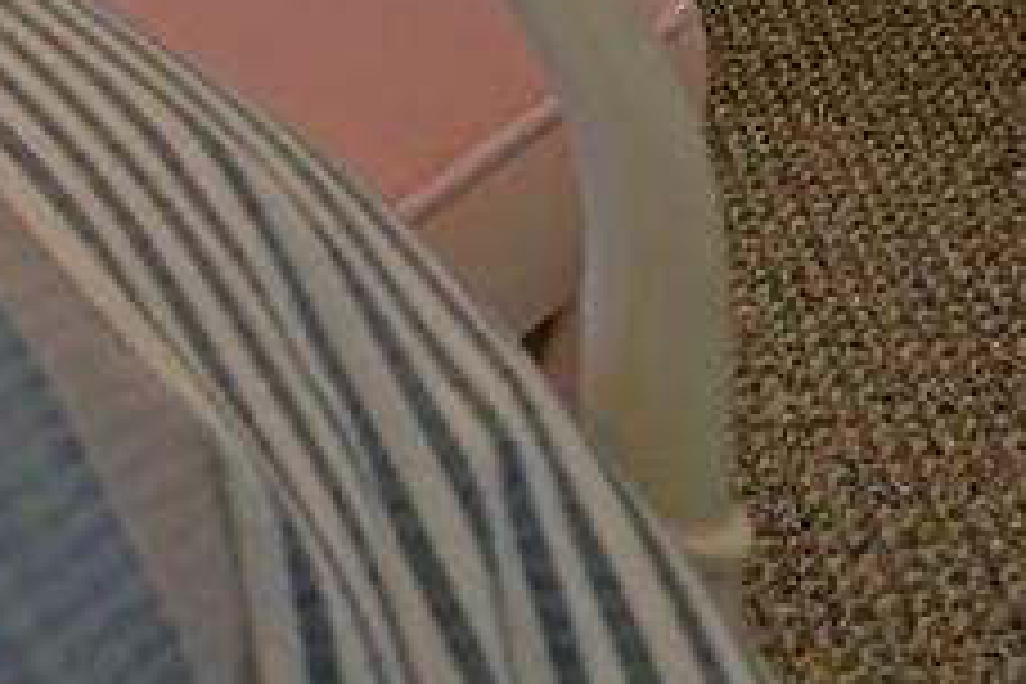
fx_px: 2878
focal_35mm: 101
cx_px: -1562
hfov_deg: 13.5
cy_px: -1462
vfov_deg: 9.8
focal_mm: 16
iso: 400
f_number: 4
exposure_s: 1/160
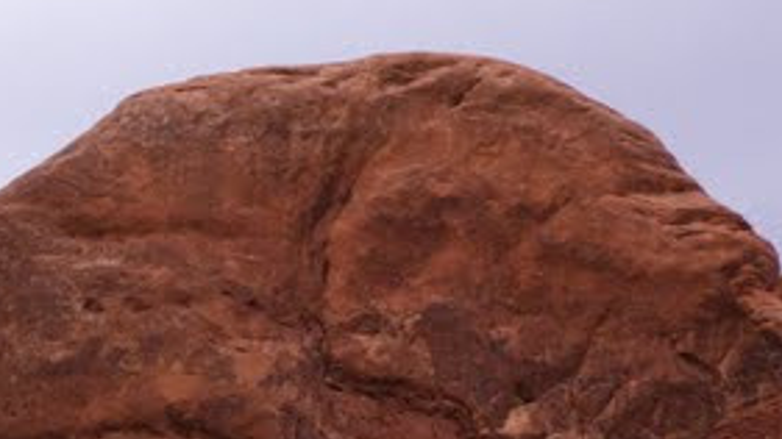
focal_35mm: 286
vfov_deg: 4.2
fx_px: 5930
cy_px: 300
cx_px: -192
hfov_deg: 7.5
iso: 400
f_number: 6.3
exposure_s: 1/100
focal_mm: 50
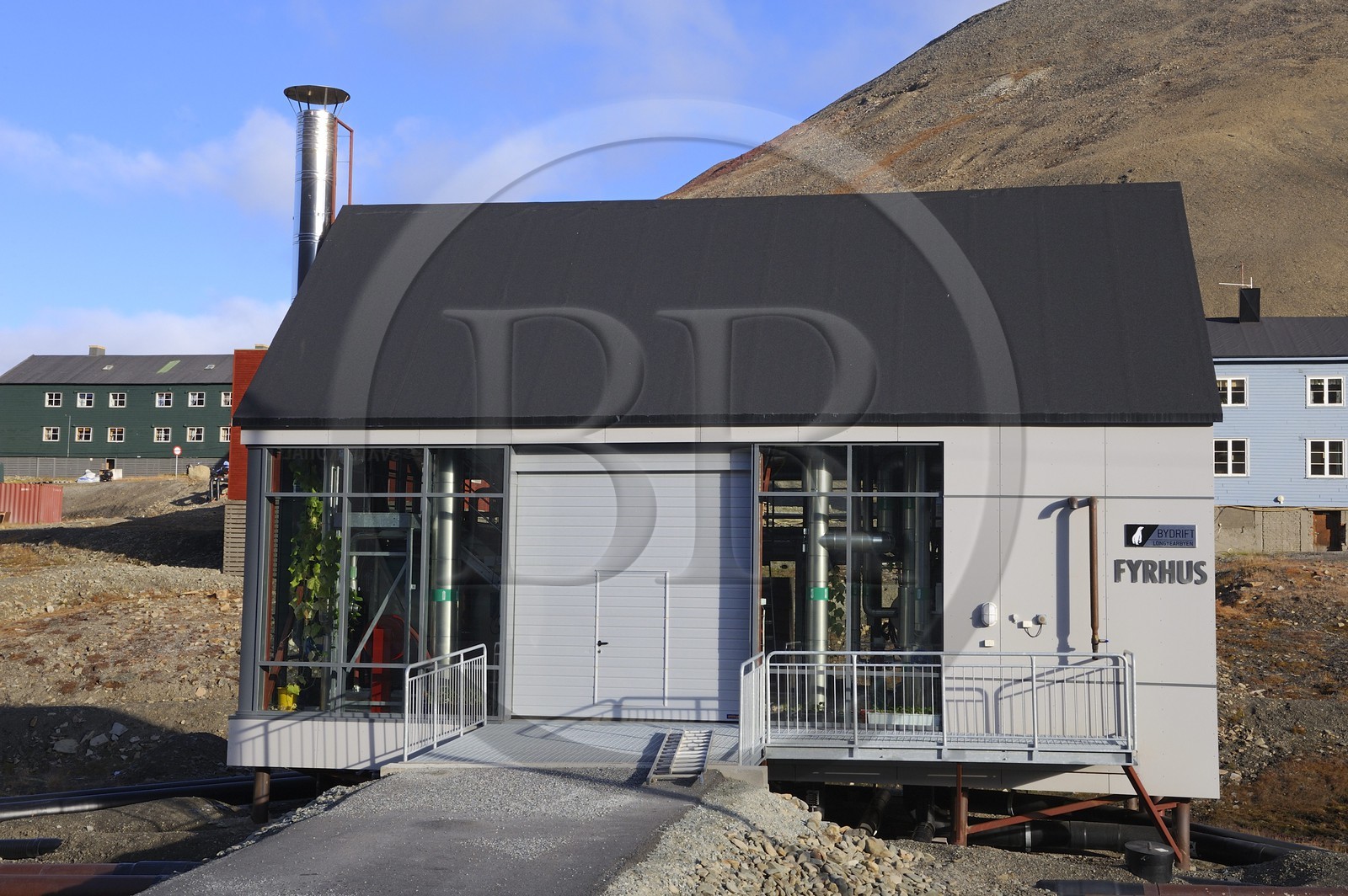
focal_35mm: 44
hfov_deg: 44.5
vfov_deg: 30.5
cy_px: 448
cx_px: 674
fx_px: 1646
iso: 400
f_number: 16
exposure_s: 1/160
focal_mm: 44
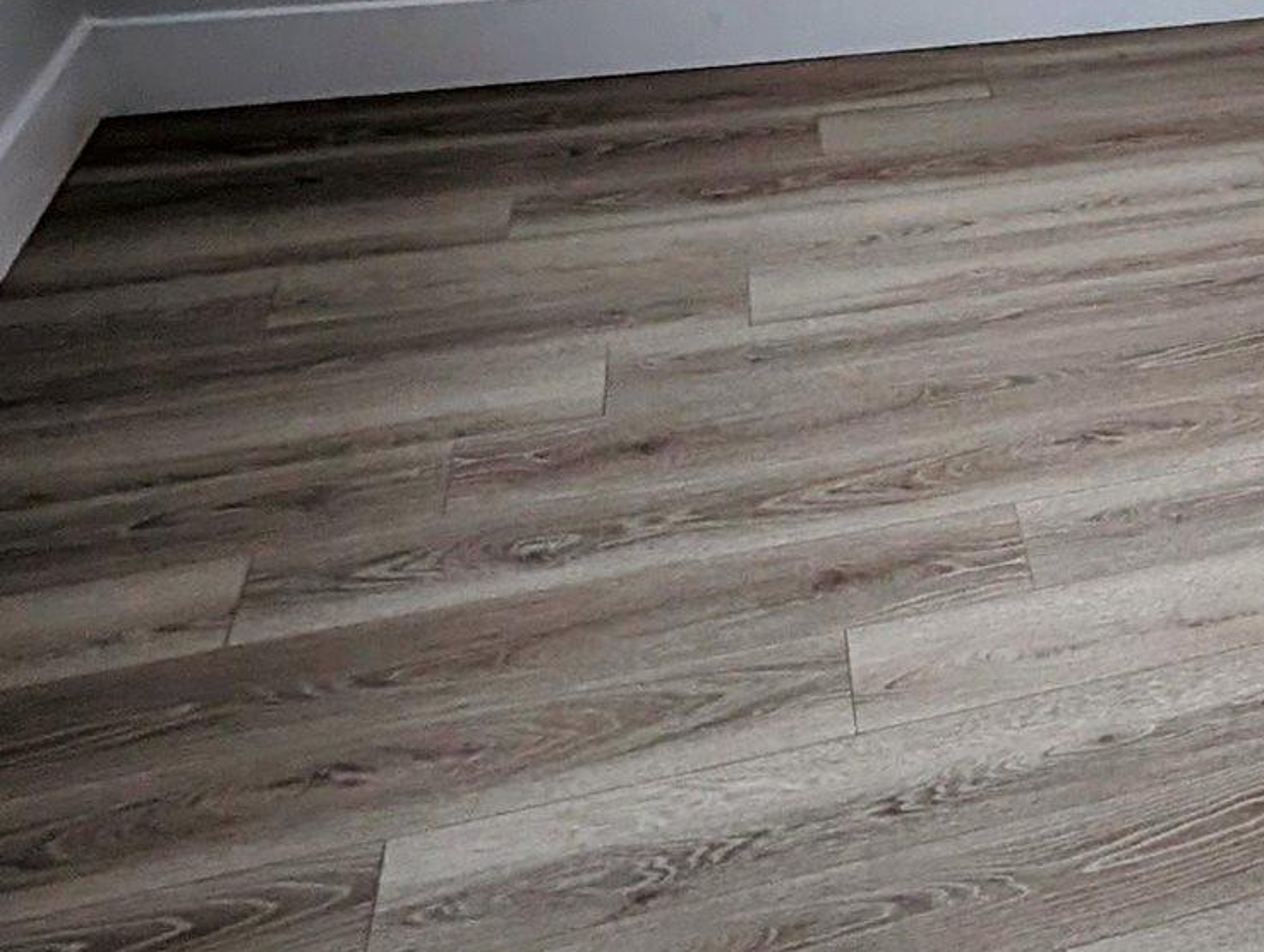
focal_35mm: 54
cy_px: -268
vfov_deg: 24.0
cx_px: 1787
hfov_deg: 27.3
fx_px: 1975
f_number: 2.2
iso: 42
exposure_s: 1/121
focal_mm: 1.95
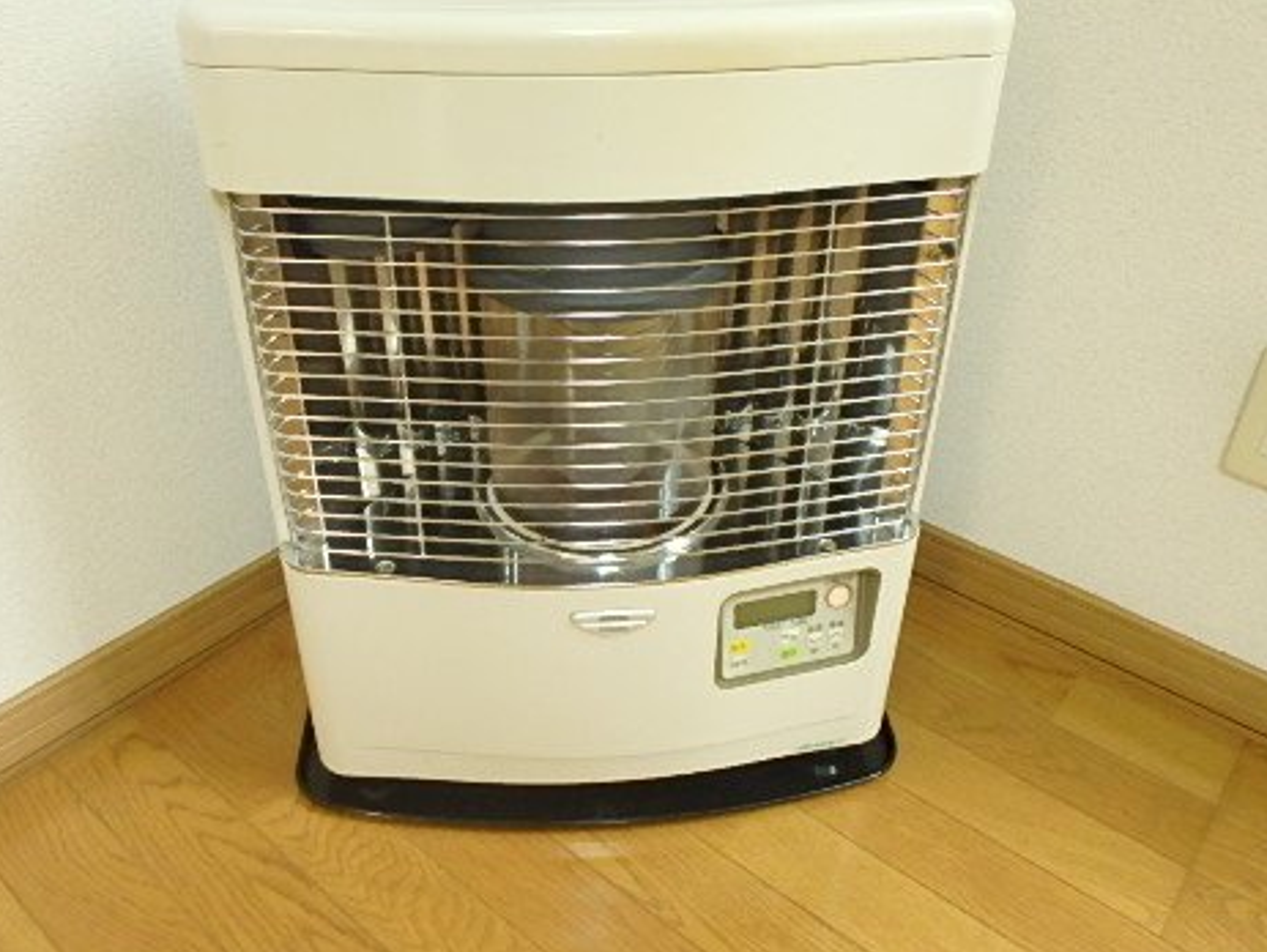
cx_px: 638
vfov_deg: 48.2
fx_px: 1062
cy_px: 435
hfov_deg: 61.6
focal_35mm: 29
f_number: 3.5
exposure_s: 1/30
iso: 500
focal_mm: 3.7
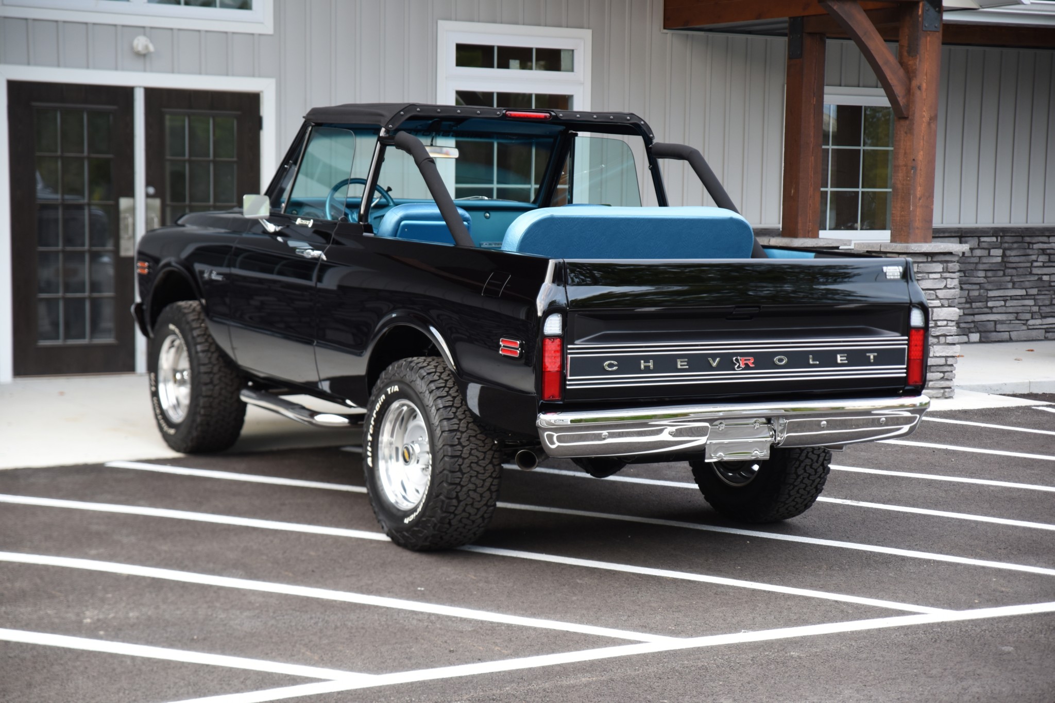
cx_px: 528
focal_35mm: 70
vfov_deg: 19.5
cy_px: 352
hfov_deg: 28.8
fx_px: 2051
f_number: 2.8
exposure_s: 1/30
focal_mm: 70
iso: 500
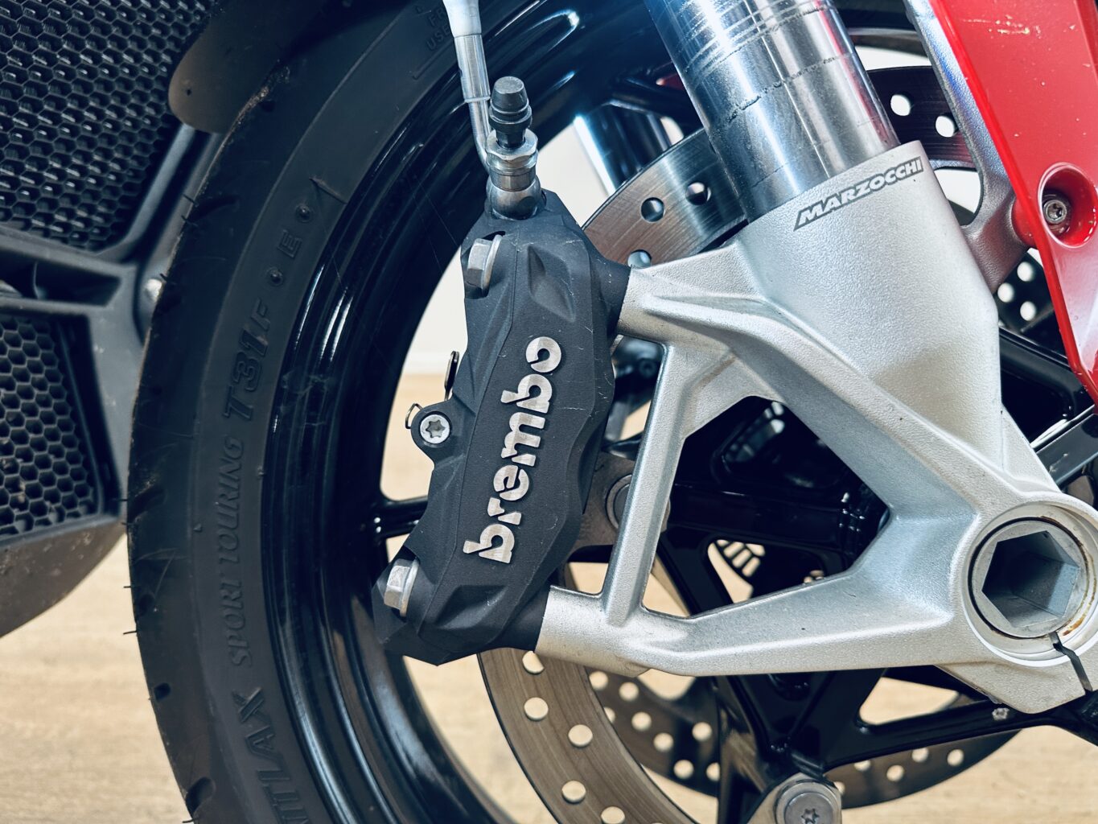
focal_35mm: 24
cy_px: 412
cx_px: 549
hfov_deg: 71.6
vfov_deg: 56.8
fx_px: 761
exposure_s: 1/50
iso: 200
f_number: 1.78
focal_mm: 6.86
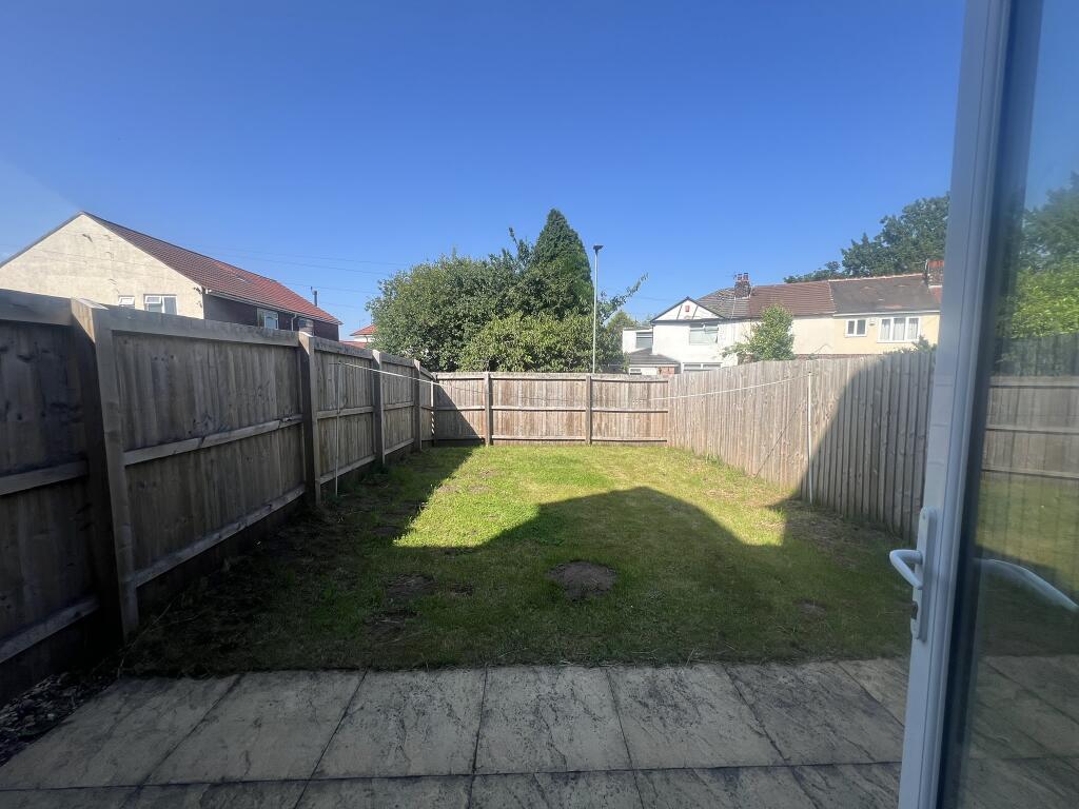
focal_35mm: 13
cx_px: 540
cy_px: 404
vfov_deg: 89.9
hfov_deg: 106.2
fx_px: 405
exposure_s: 1/1119
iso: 32
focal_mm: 1.57
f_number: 1.8
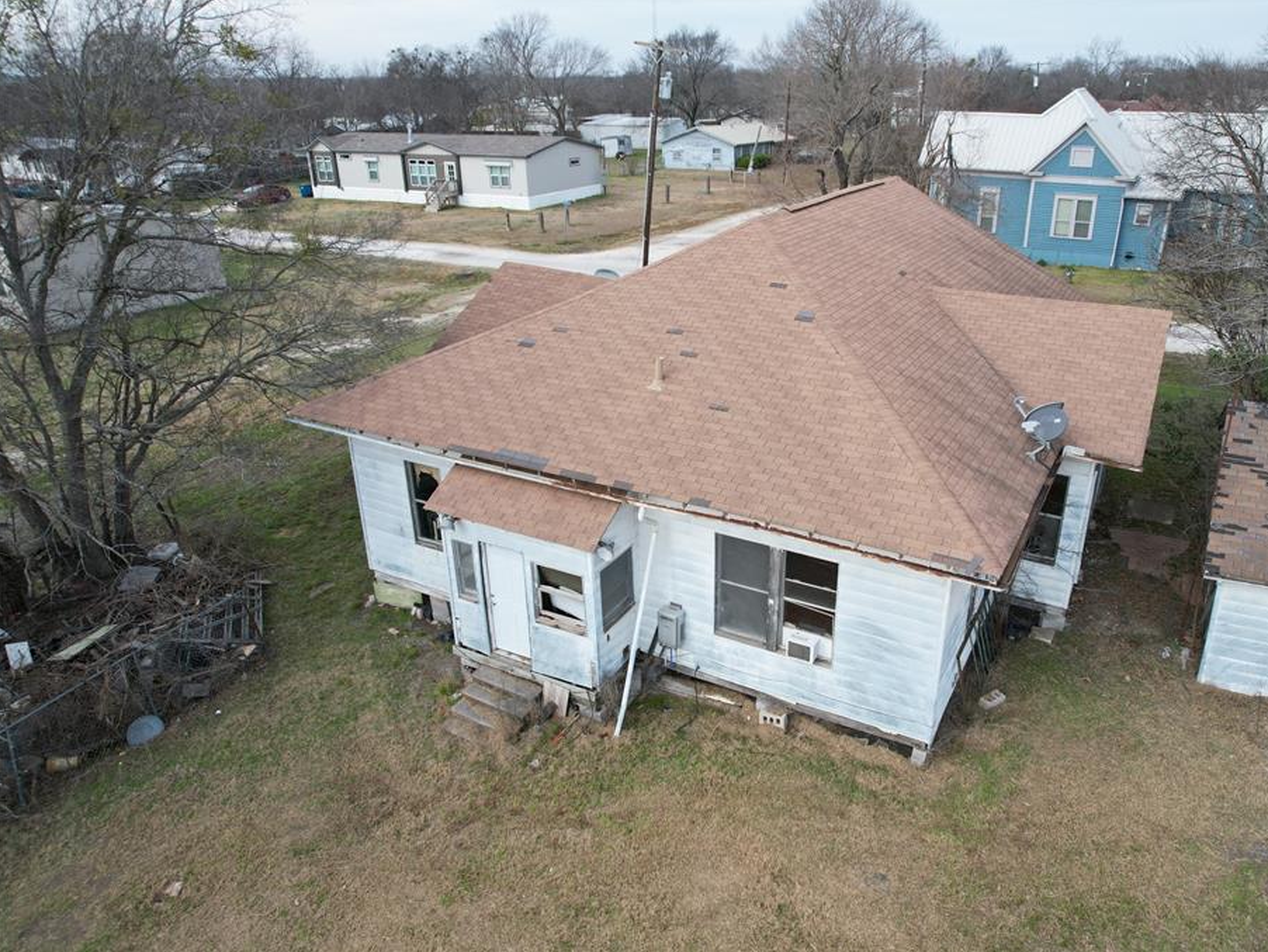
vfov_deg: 56.8
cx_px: 716
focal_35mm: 24
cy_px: 475
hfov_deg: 71.3
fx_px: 879
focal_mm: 8.38
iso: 140
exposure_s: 1/1000
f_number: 2.8
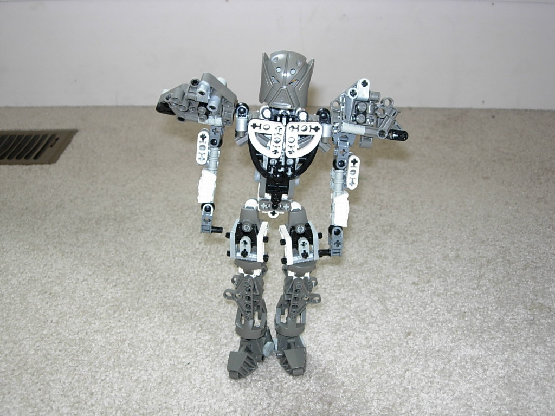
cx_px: 278
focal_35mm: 41
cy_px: 208
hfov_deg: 45.8
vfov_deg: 35.1
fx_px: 657
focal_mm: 8.5
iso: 79
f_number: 2.9
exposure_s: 1/32
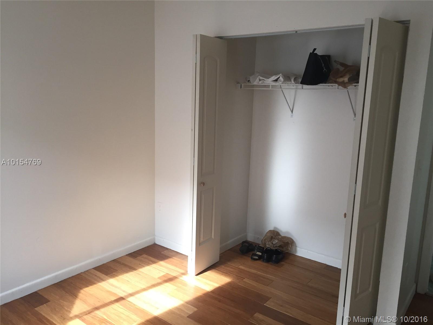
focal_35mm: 29
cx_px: 216
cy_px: 162
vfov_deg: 48.2
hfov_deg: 61.7
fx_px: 363
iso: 32
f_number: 2.2
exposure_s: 1/30
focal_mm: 4.15
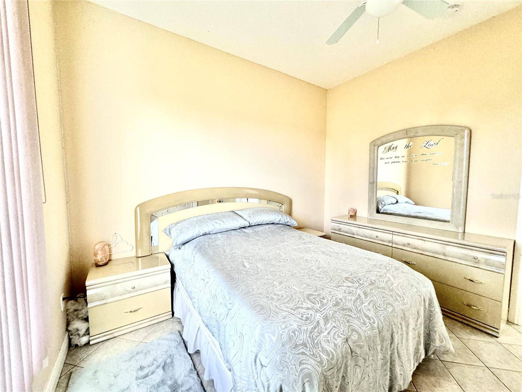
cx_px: 261
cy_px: 196
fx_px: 211
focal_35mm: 14
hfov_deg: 102.1
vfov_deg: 85.7
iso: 500
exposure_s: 1/60
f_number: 2.2
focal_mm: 2.22
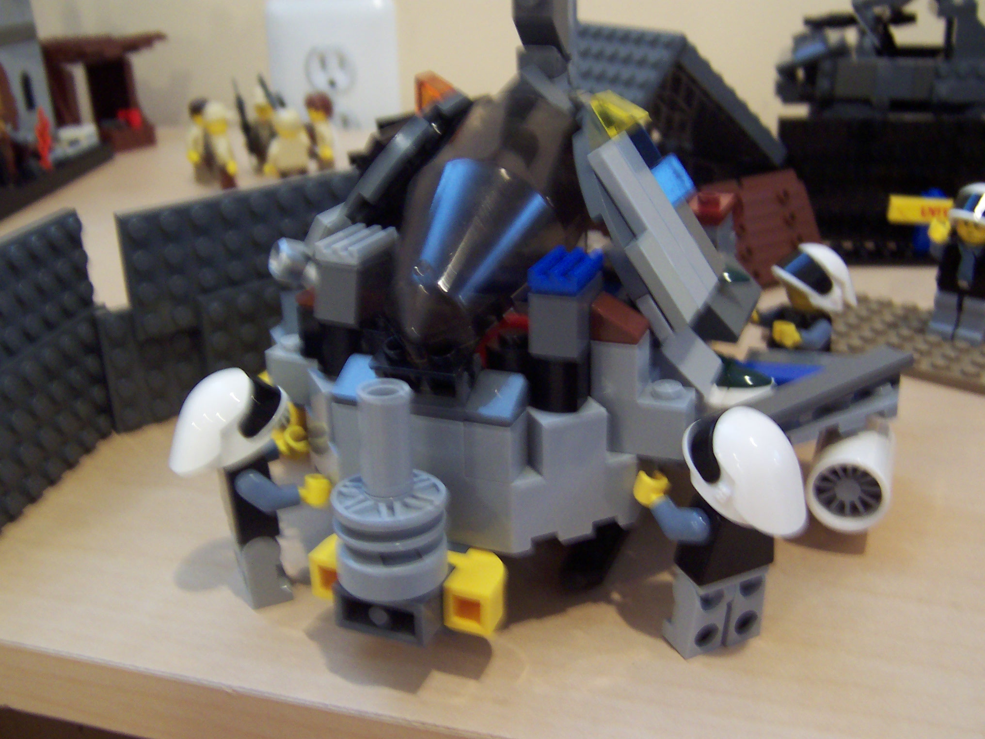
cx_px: 492
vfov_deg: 39.7
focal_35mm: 36
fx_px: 1024
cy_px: 370
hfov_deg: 51.4
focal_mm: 5.6
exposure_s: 1/8
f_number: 2.8
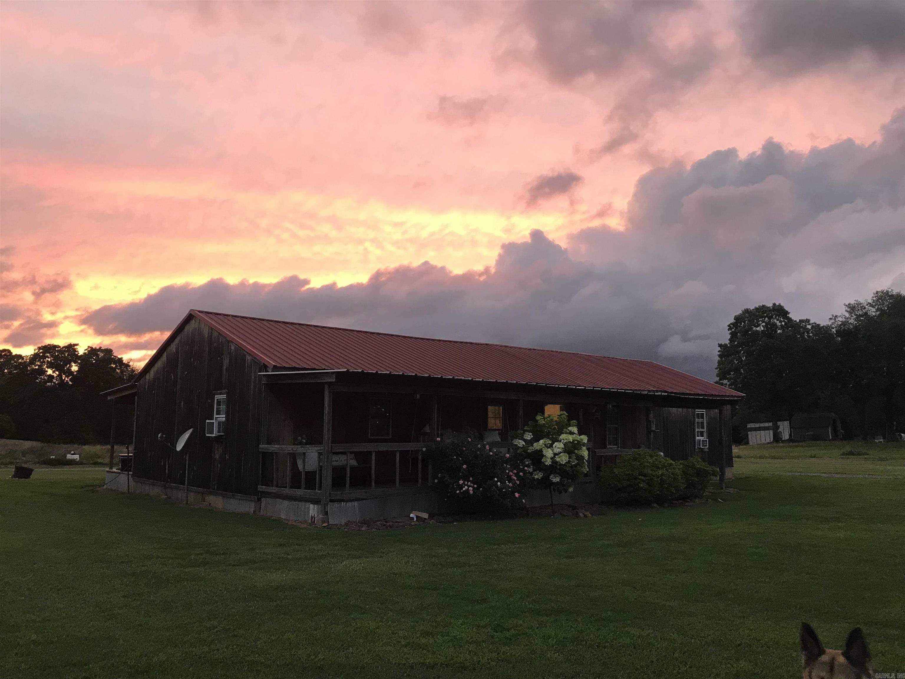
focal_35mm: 28
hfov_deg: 63.4
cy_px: 340
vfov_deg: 49.7
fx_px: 732
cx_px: 452
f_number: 1.8
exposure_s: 1/24
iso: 40
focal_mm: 3.99
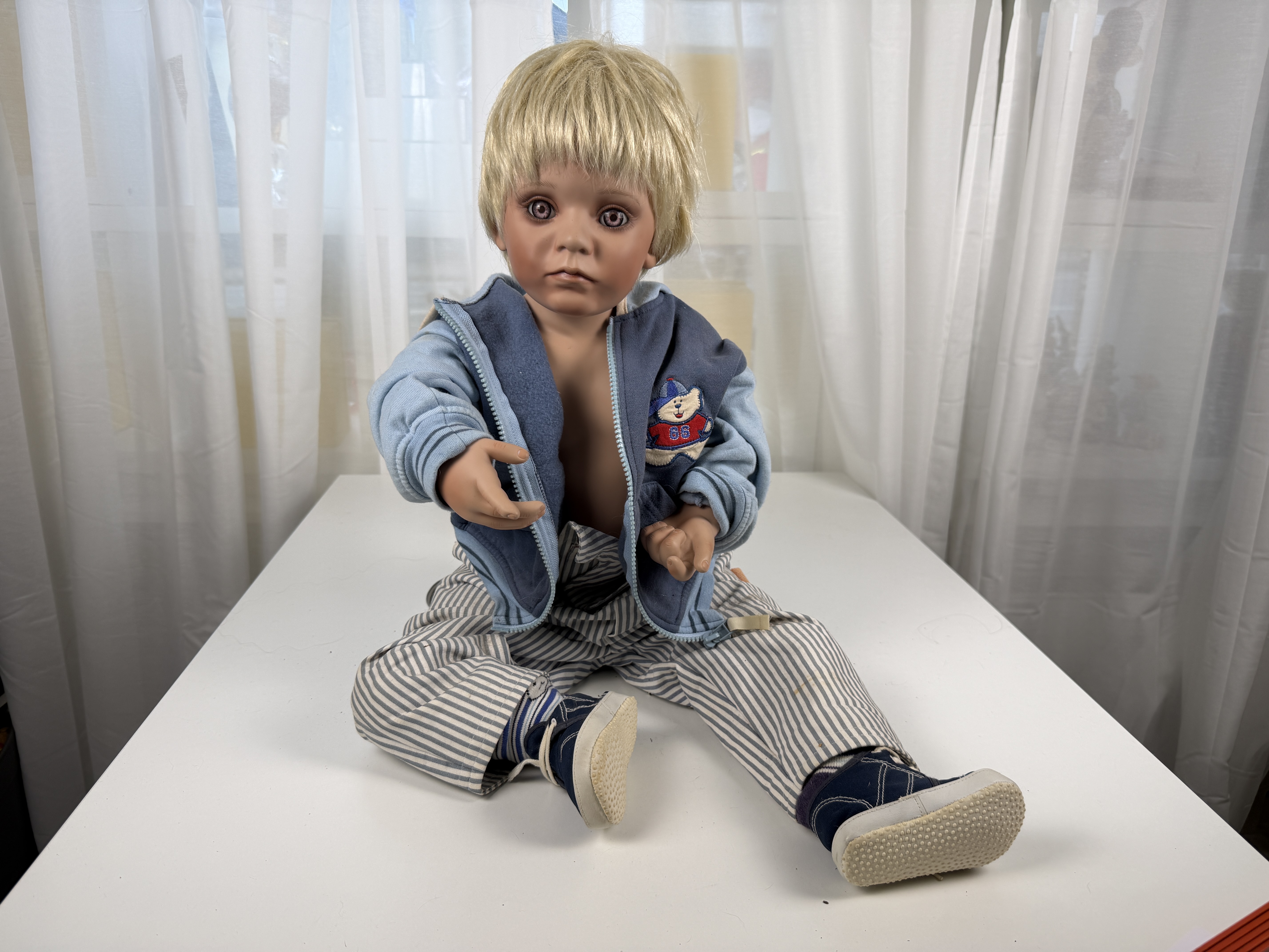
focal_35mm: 24
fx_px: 880
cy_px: 476
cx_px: 634
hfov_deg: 71.6
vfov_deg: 56.8
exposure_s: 1/140
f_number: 1.78
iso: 50
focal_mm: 6.76
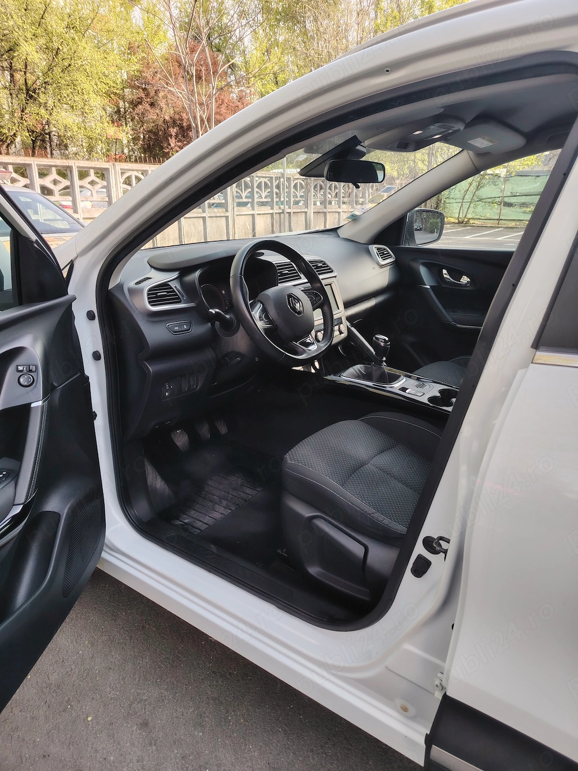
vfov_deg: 71.6
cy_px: 386
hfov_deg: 56.8
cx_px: 289
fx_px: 534
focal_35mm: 24
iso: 100
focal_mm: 5.25
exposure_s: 1/112
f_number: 1.75
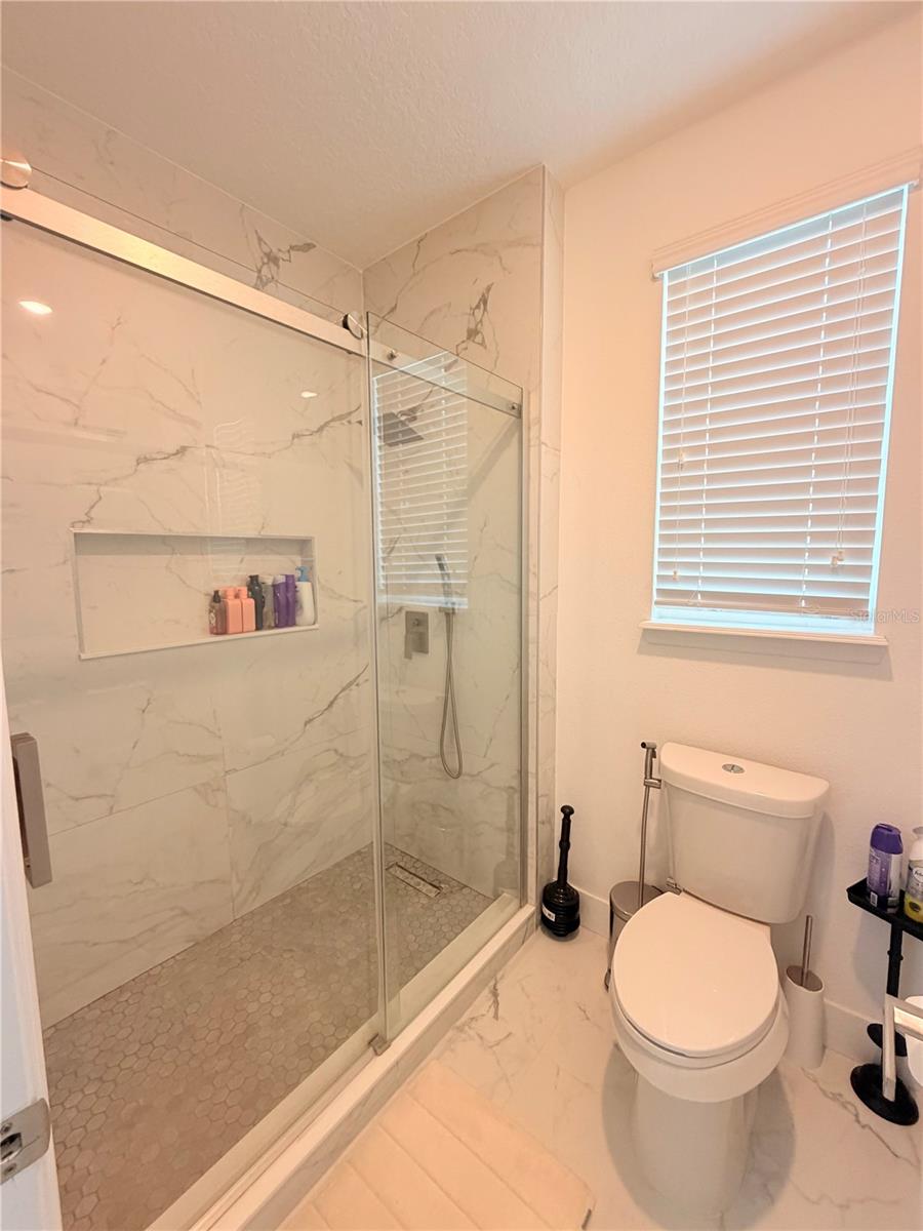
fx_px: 498
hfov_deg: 85.7
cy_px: 616
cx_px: 462
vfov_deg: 102.1
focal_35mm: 14
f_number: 2.2
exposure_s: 1/120
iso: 250
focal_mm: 2.22
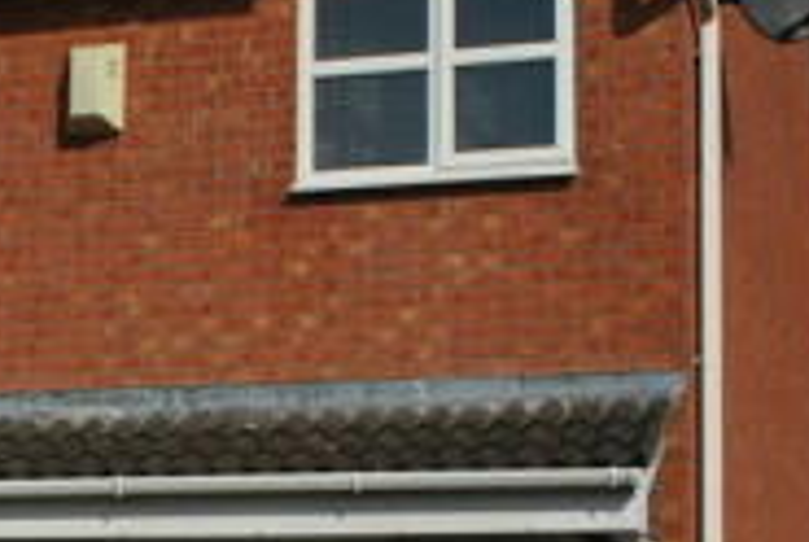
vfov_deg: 12.8
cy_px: 505
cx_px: 28
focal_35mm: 106
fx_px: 2386
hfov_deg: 18.8
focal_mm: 20
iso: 100
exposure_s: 1/200
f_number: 16
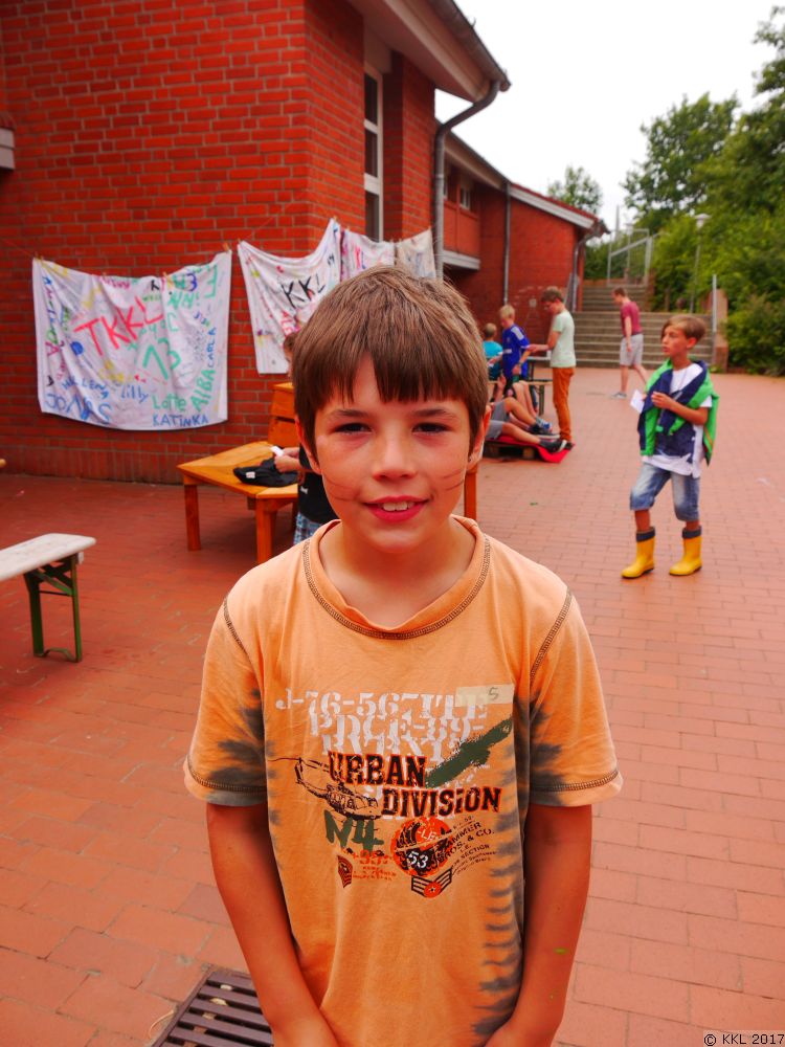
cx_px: 392
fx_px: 847
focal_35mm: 28
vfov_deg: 63.4
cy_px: 524
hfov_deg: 49.7
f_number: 5.6
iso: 160
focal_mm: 14
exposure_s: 1/250
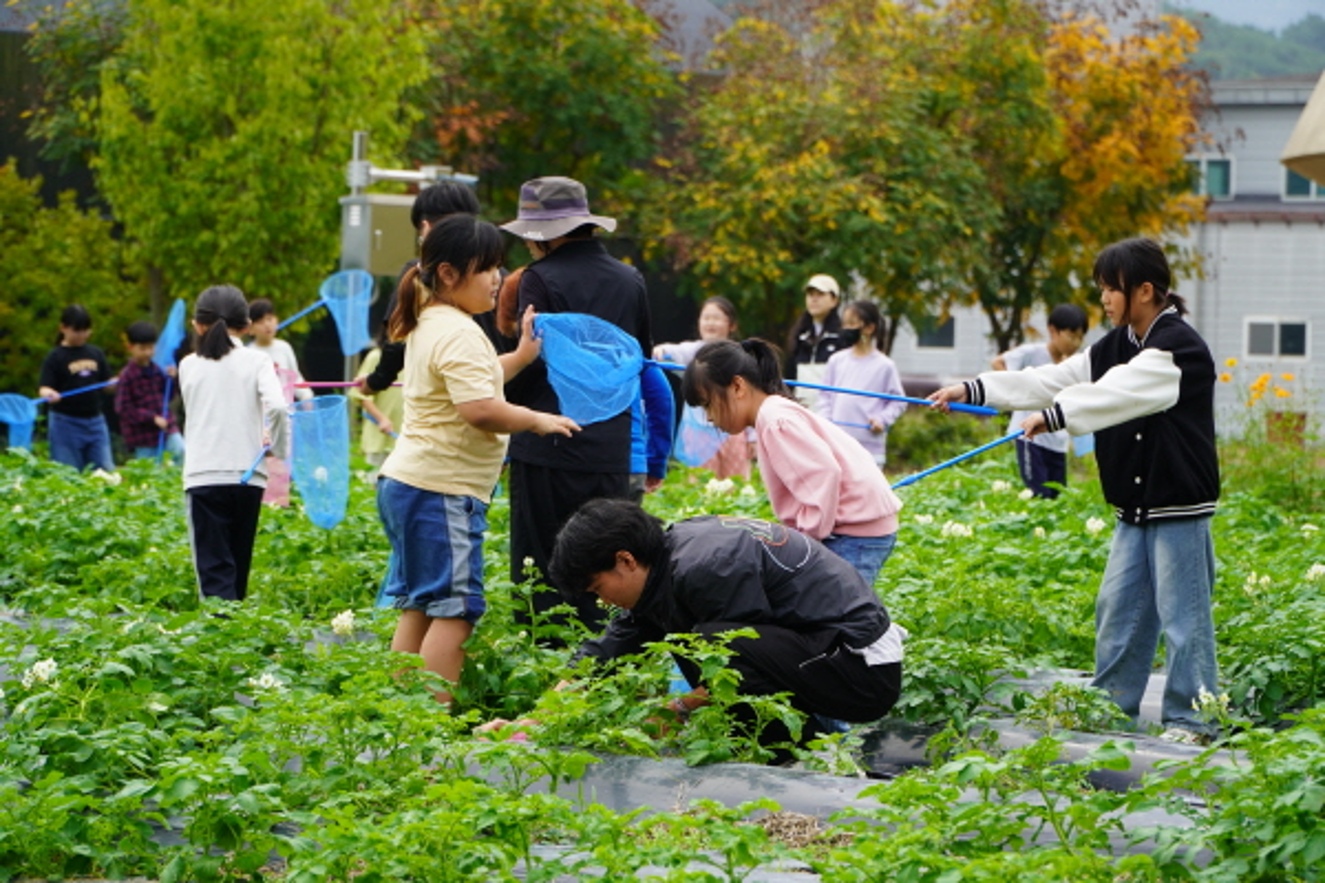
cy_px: 442
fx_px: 5134
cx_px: 662
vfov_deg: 9.8
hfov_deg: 14.7
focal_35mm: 140
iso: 100
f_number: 5.6
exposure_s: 1/200
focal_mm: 93
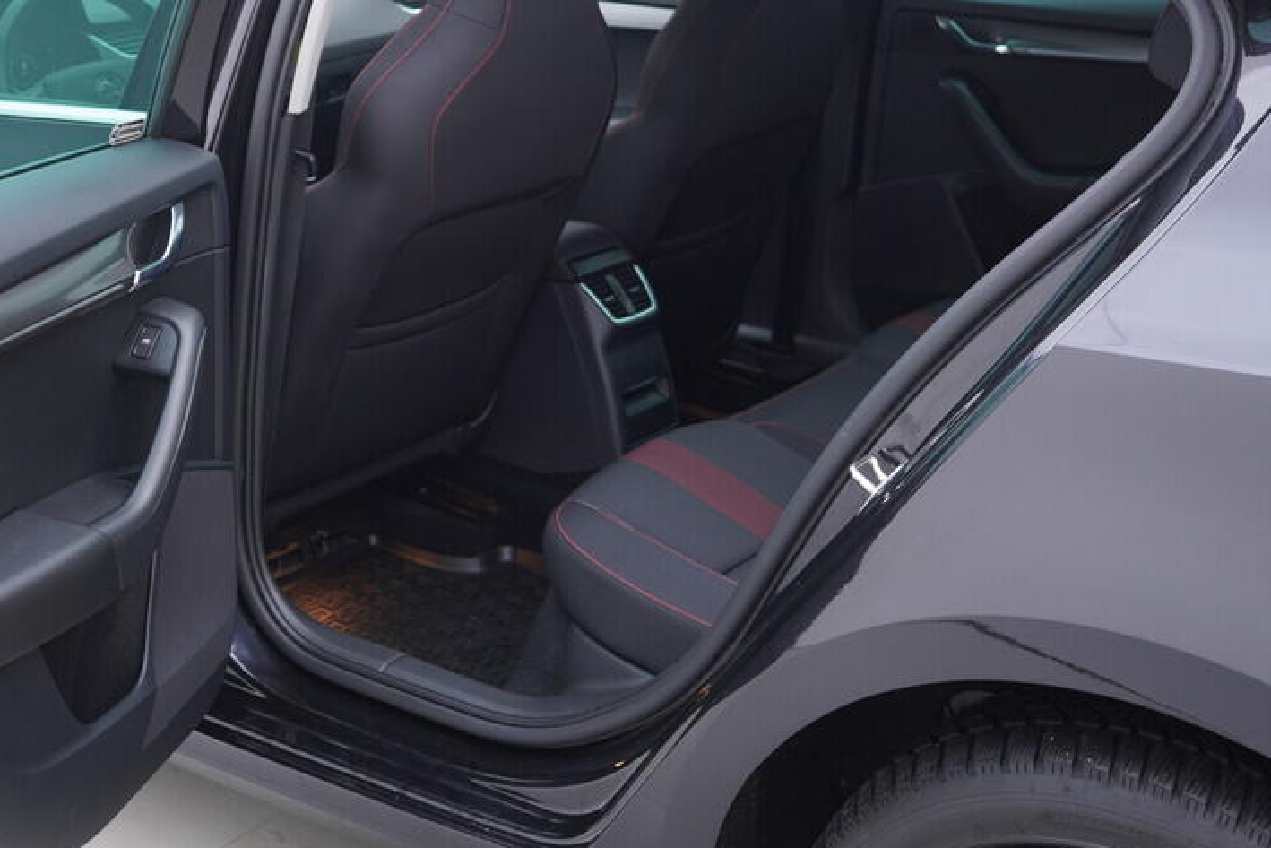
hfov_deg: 37.7
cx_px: 411
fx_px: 1836
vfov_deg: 25.8
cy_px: 268
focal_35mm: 52
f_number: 2.8
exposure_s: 1/40
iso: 160
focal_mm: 24
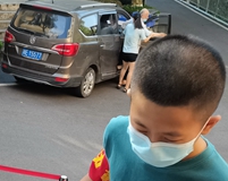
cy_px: 256
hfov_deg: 23.2
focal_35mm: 81
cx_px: 42
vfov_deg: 17.4
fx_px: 546
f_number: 1.8
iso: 50
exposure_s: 1/100
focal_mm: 5.58
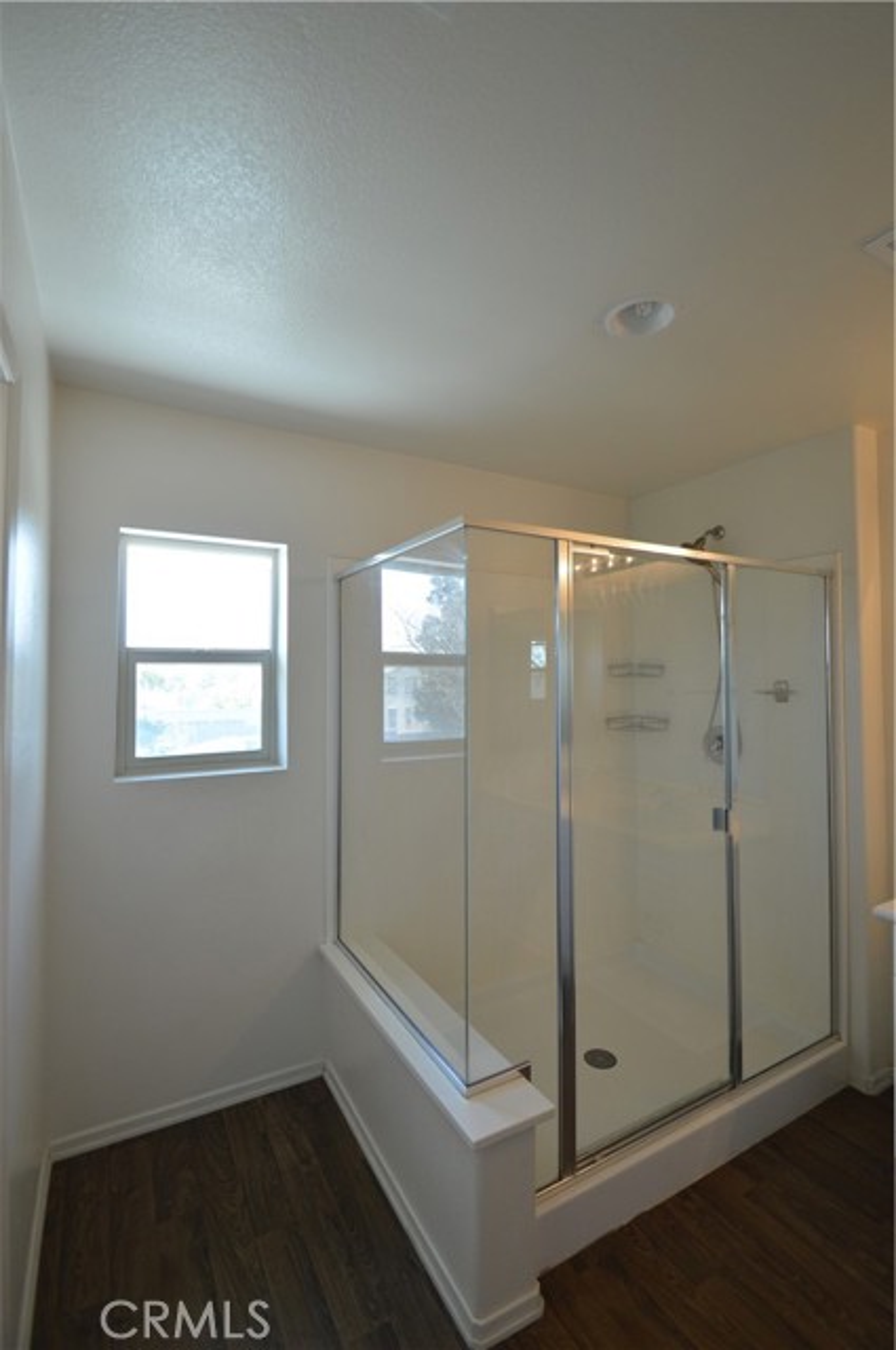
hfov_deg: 77.2
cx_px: 448
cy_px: 675
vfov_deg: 100.5
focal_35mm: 15
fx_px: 561
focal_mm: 10
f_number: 5
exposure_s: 1/100
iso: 400
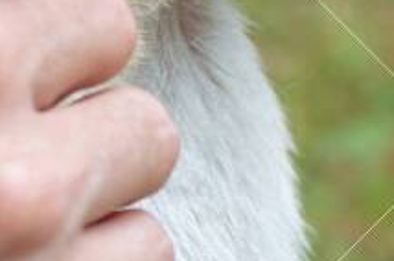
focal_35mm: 455
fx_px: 4972
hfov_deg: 4.5
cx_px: 457
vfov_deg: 3.0
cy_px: -260
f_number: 3.5
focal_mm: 50
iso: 100
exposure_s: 1/100
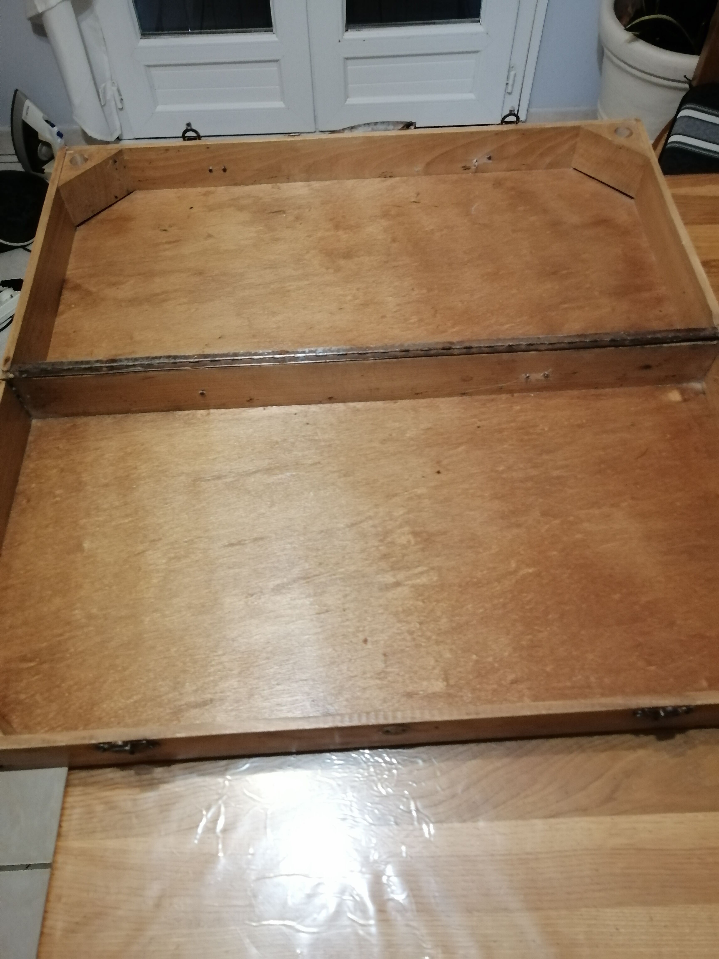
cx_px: 360
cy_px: 480
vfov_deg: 67.3
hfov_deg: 53.1
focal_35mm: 26
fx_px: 720
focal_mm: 3.96
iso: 500
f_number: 1.8
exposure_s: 1/20
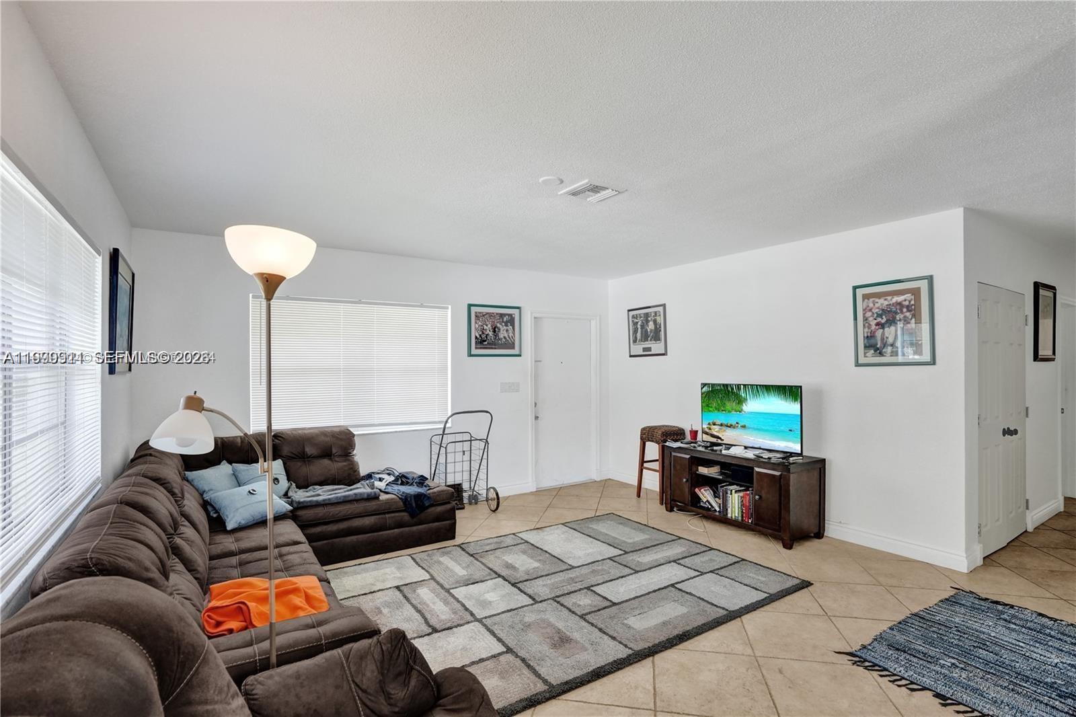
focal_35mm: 16
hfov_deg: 96.7
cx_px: 538
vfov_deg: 73.7
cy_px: 358
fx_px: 478
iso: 1600
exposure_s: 1/200
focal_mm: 16
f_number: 4.5
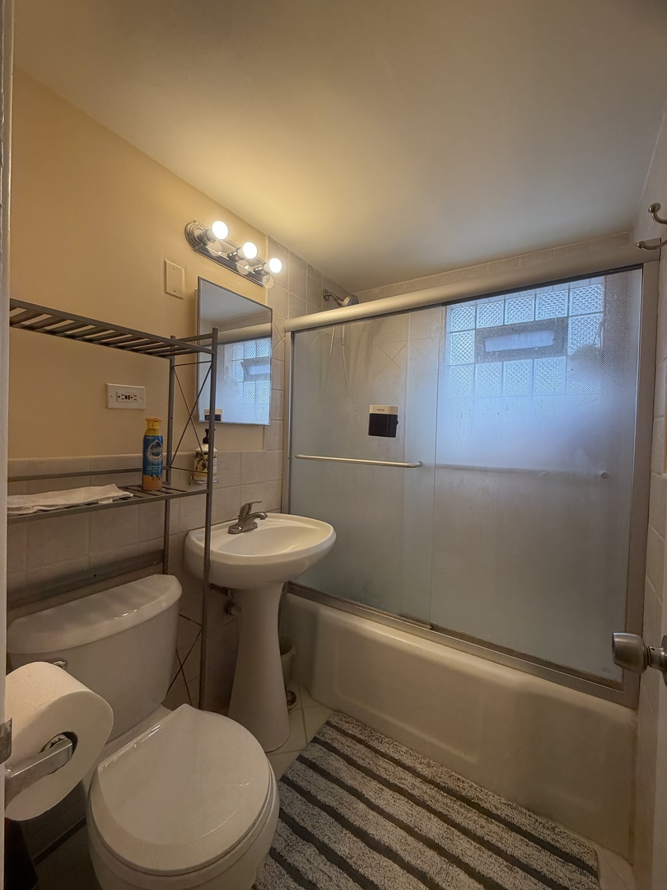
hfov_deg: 85.7
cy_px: 445
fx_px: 360
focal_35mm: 14
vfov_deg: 102.1
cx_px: 334
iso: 50
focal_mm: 2.22
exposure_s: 1/120
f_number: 2.2
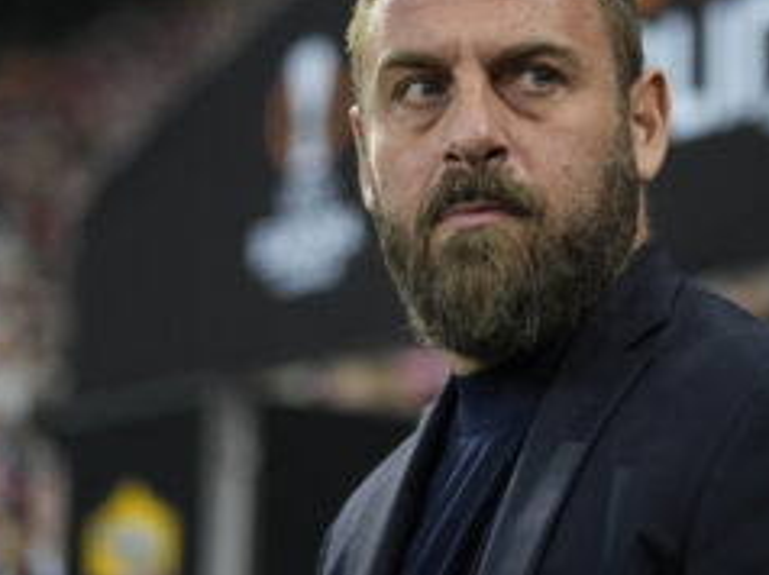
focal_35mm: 156
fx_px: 3462
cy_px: 220
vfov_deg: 9.5
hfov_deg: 12.7
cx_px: 504
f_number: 2.8
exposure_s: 1/2500
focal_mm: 99
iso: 3200
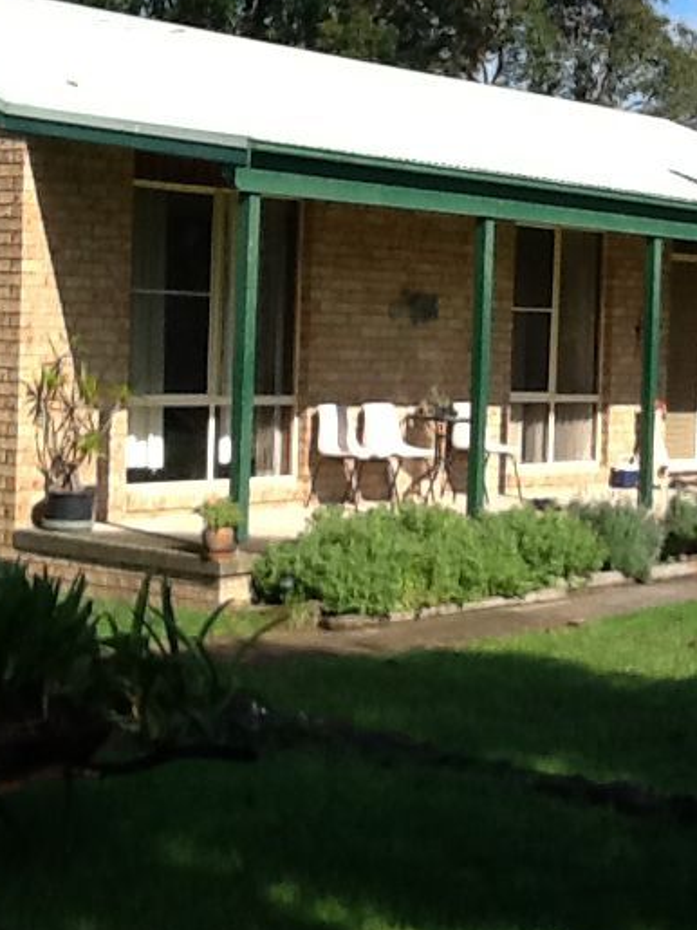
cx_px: 468
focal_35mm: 82
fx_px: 2202
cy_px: 419
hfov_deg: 17.9
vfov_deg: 23.8
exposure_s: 1/990
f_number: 2.4
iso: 40
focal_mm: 2.03
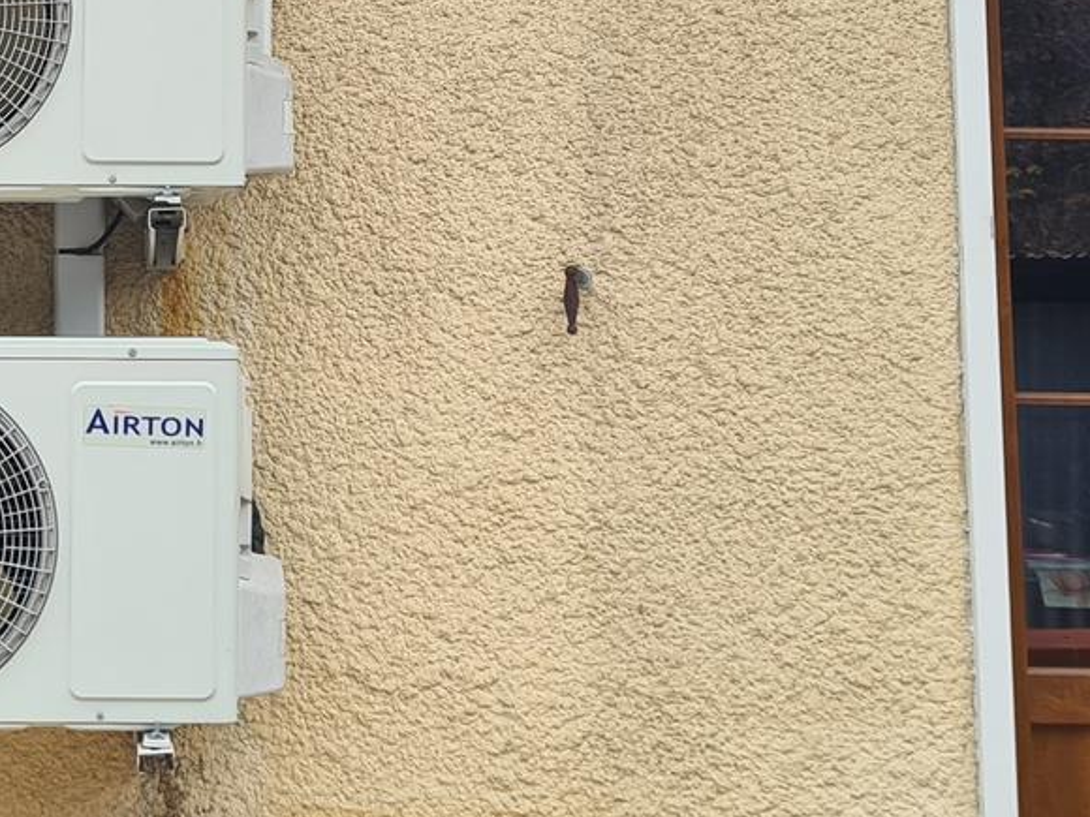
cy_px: -115
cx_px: 162
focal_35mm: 86
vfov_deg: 16.6
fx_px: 2708
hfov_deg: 22.3
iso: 50
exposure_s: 1/109
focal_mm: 5.4
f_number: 1.8
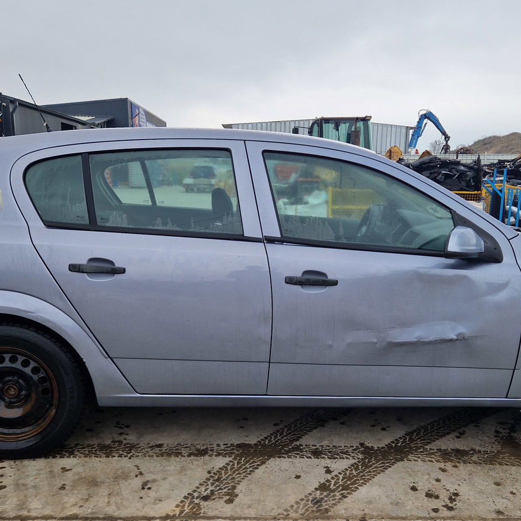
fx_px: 596
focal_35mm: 35
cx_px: 301
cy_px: 297
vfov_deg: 47.1
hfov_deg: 47.1
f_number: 1.8
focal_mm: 5.4
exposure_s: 1/285
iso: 50
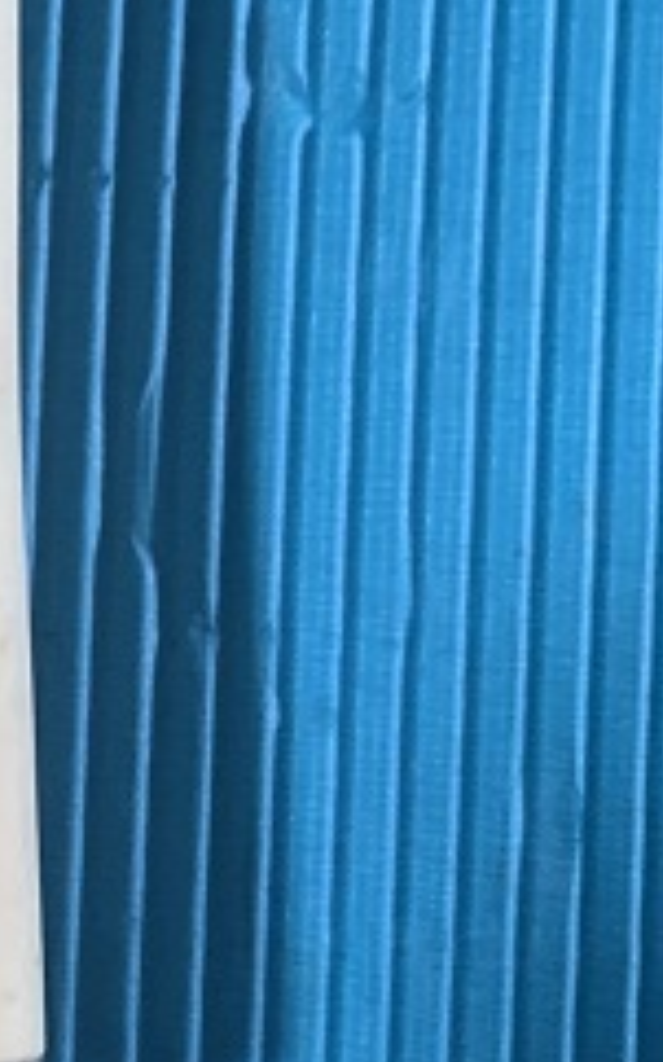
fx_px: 2663
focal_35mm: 92
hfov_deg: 13.1
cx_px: -450
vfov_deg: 22.4
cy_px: 274
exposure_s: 1/60
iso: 200
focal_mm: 4.25
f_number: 1.8
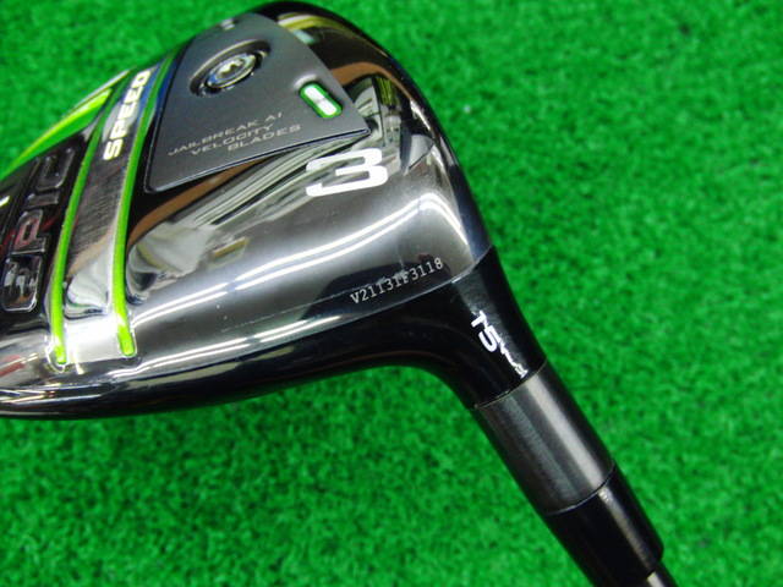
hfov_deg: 50.1
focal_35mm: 37
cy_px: 294
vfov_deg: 38.7
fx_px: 837
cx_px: 392
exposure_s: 1/30
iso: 400
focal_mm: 6.42
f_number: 3.6
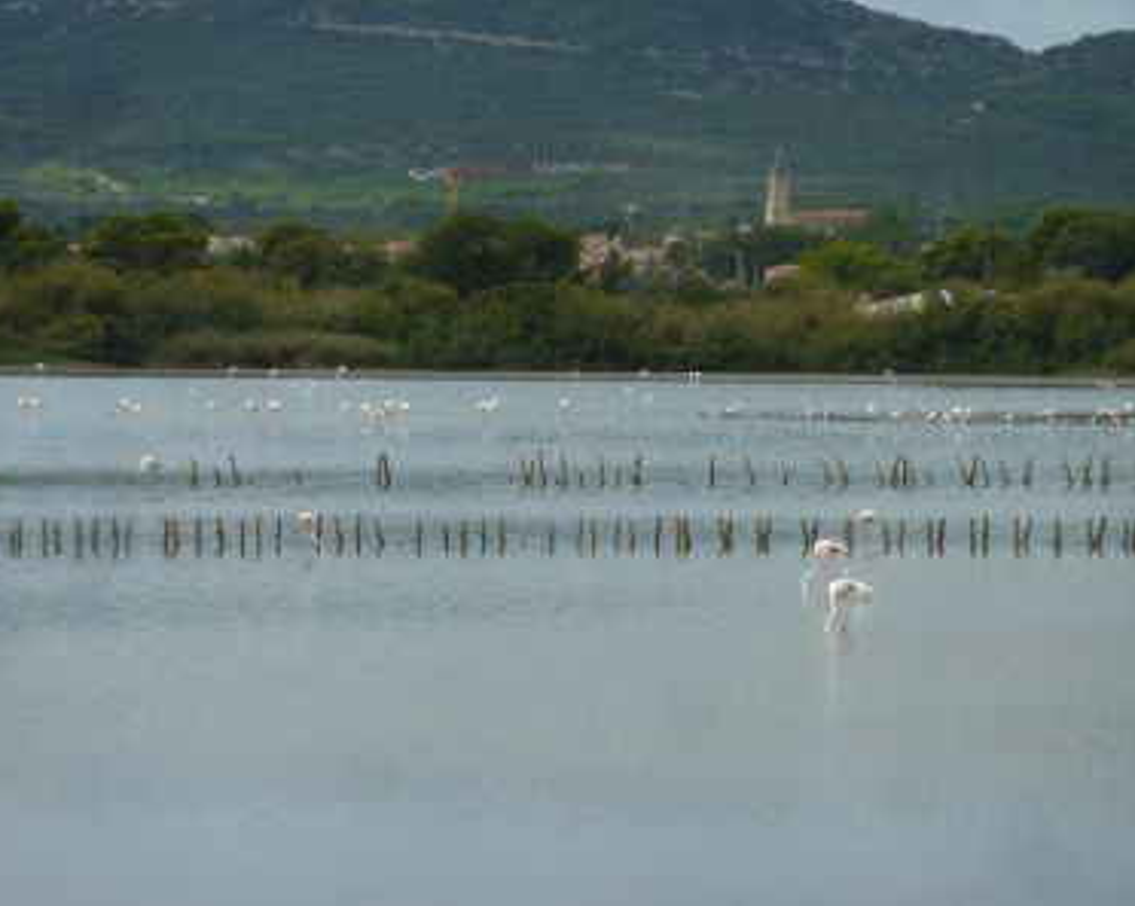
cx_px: 580
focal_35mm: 315
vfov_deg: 4.9
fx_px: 10573
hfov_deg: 6.1
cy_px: 455
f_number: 4.9
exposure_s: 1/320
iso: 80
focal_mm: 49.2
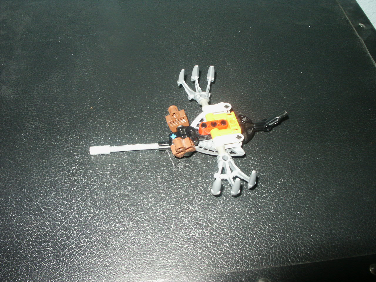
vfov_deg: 40.7
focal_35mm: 35
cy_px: 141
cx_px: 188
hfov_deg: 52.6
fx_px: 380
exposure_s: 1/45
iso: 200
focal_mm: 7.18
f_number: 6.7
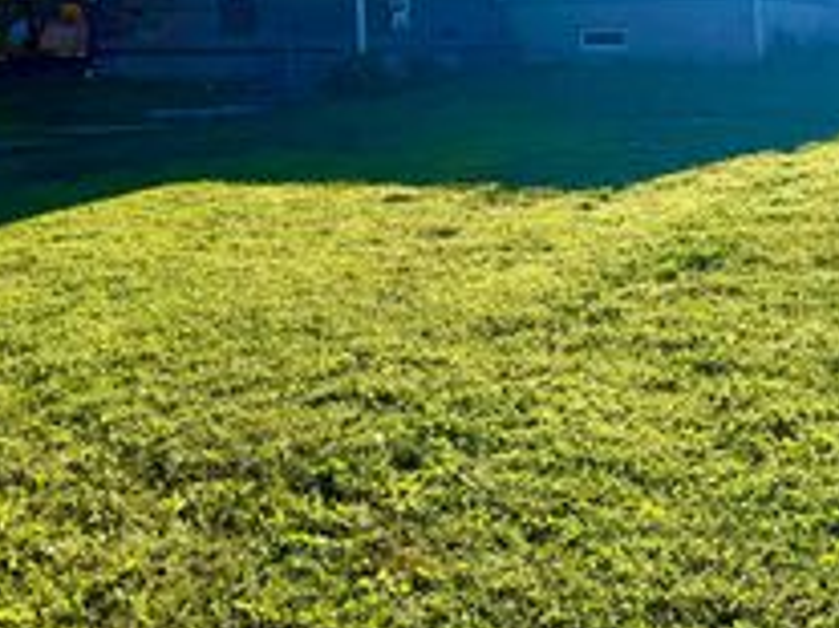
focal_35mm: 58
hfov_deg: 33.2
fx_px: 1405
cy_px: -103
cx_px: 442
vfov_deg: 23.3
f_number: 1.78
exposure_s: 1/9091
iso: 80
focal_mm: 6.76
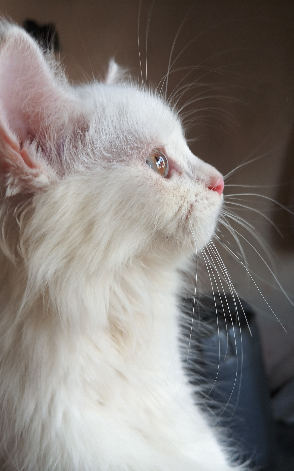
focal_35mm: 30
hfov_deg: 41.8
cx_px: 137
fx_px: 385
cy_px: 235
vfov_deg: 62.9
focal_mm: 4.22
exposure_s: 1/50
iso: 102
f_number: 1.8
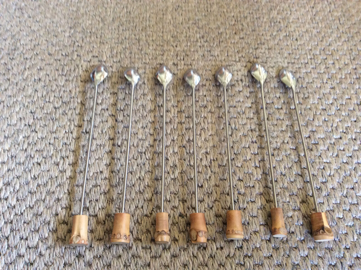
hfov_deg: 56.9
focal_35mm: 32
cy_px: 135
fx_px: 333
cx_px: 180
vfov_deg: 44.1
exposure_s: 1/25
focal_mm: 3.3
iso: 250
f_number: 2.4
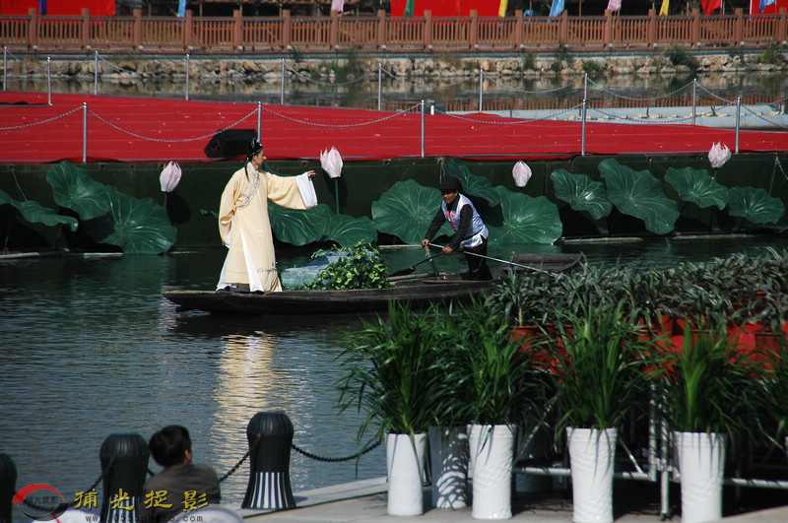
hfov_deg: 6.9
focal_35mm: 300
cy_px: 262
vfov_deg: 4.6
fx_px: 6557
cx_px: 394
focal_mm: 200
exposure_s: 1/800
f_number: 8
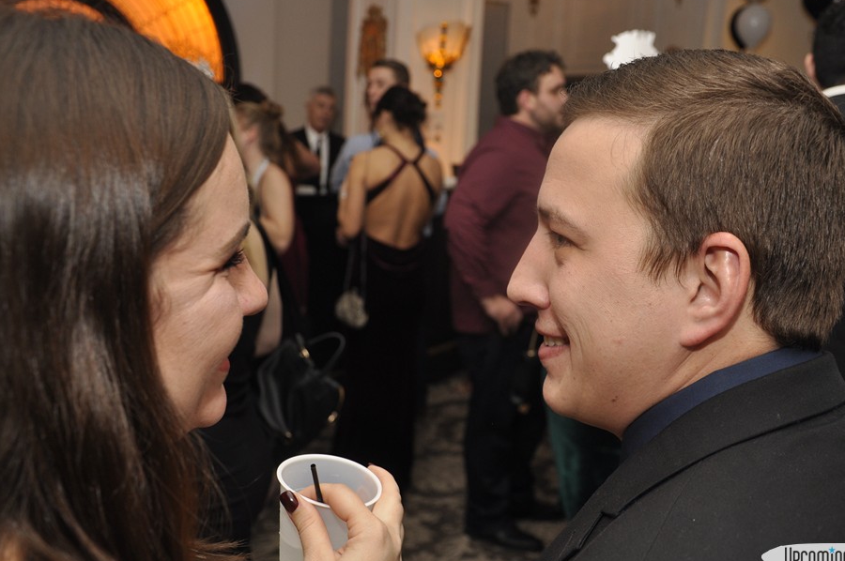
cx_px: 451
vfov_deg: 33.3
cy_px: 282
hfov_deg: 48.5
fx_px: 938
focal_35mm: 40
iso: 400
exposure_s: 1/60
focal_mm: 24
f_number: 5
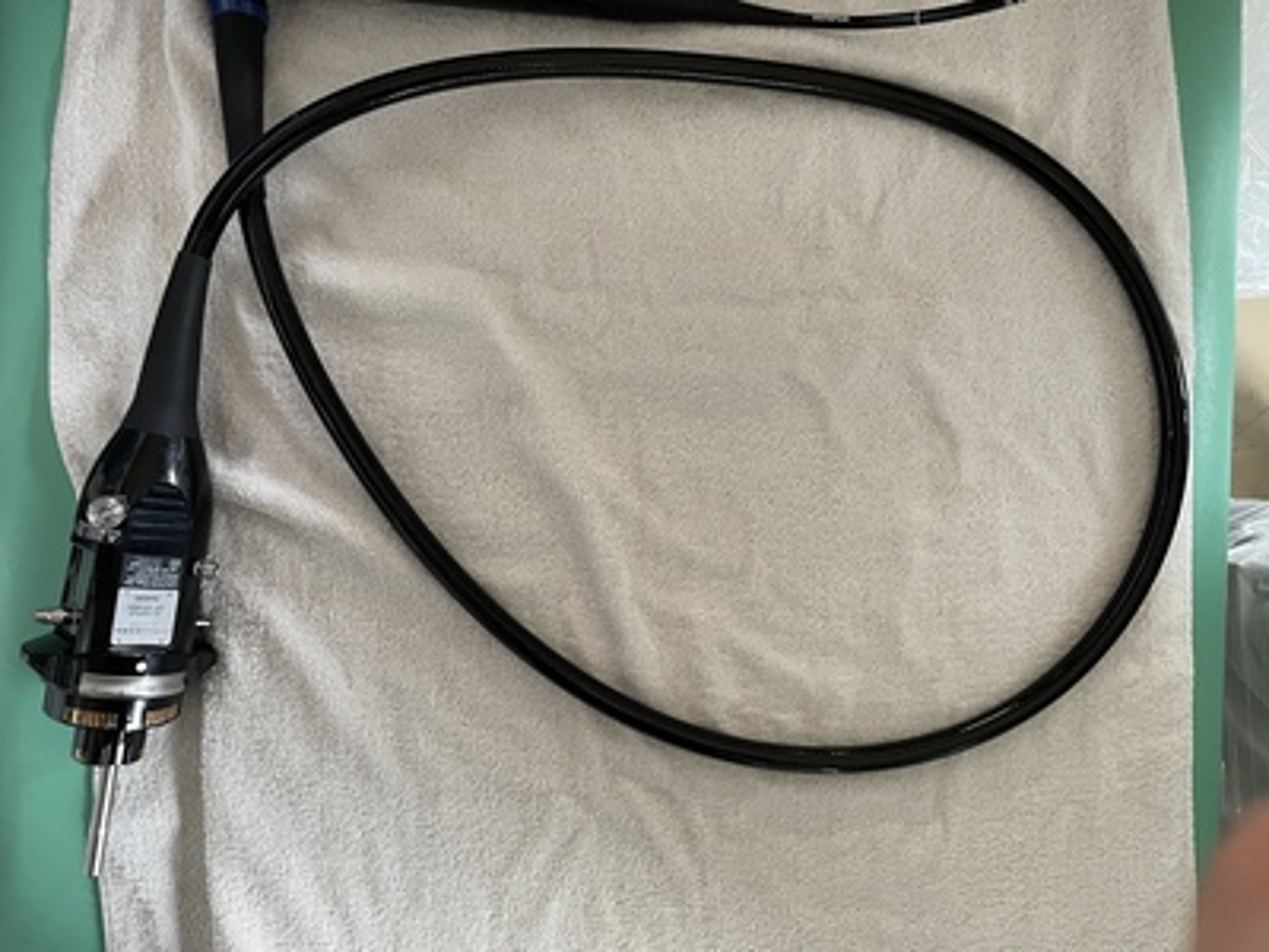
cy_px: 476
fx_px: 953
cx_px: 634
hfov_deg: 67.3
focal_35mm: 26
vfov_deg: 53.1
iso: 200
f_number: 1.6
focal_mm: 4.2
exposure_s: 1/50
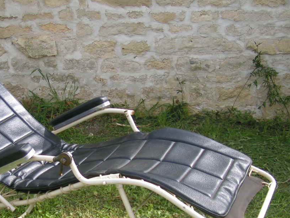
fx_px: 503
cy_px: 159
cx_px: 79
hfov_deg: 31.7
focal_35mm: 60
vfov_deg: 24.2
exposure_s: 1/400
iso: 50
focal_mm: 5.8
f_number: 2.8
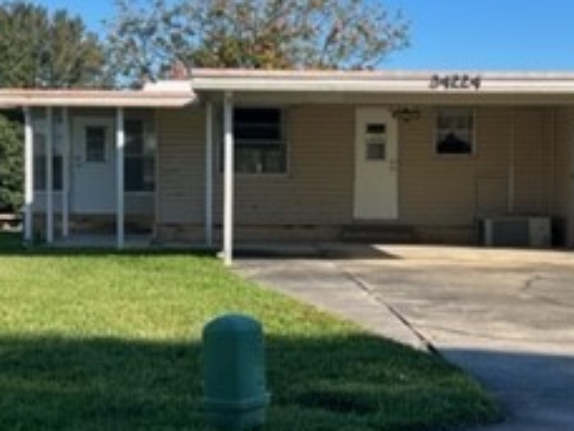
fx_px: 1210
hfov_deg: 26.7
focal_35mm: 73
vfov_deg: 20.2
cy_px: 242
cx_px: 325
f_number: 1.5
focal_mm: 5.7
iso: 50
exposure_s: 1/3704
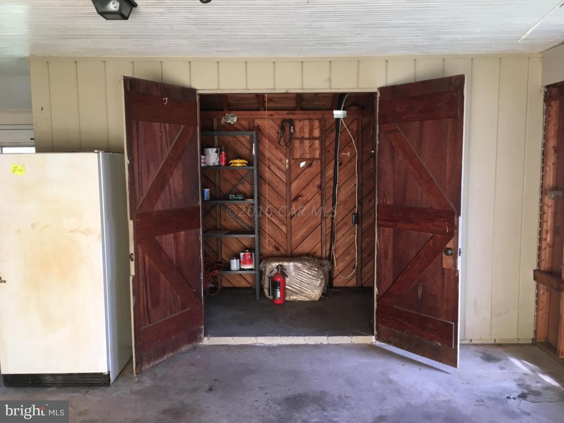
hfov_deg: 61.7
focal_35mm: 29
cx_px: 282
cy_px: 212
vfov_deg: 48.2
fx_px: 472
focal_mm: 4.15
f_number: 2.2
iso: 50
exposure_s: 1/30
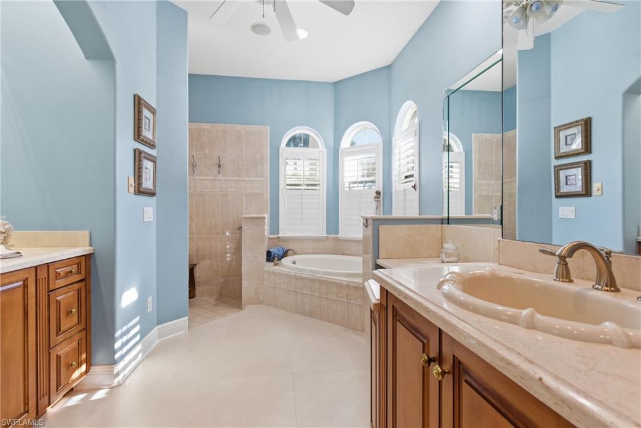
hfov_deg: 96.7
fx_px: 285
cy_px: 214
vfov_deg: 73.8
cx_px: 320
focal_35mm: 16
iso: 200
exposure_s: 1/100
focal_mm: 16
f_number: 8
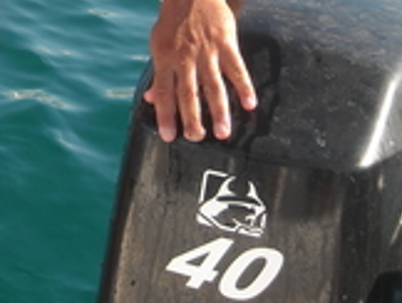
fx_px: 1861
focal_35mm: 160
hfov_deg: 12.0
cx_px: -114
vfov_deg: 9.1
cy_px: -109
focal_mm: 8.85
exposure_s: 1/323
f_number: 3.3
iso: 64
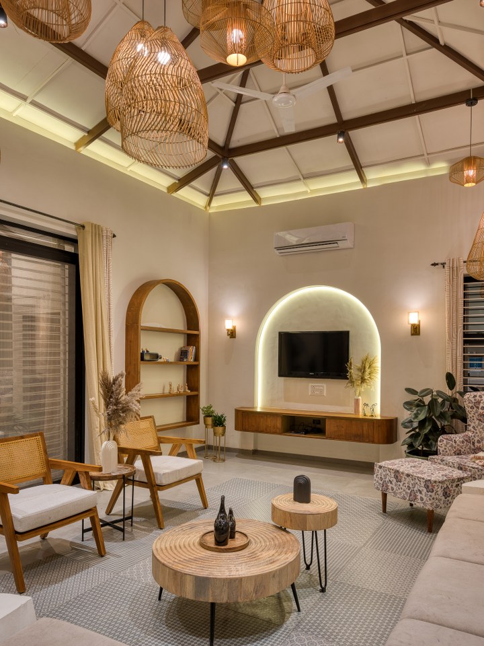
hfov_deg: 56.8
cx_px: 242
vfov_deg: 71.6
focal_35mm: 24
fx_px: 447
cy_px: 323
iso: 200
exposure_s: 1/3
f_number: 11
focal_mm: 30
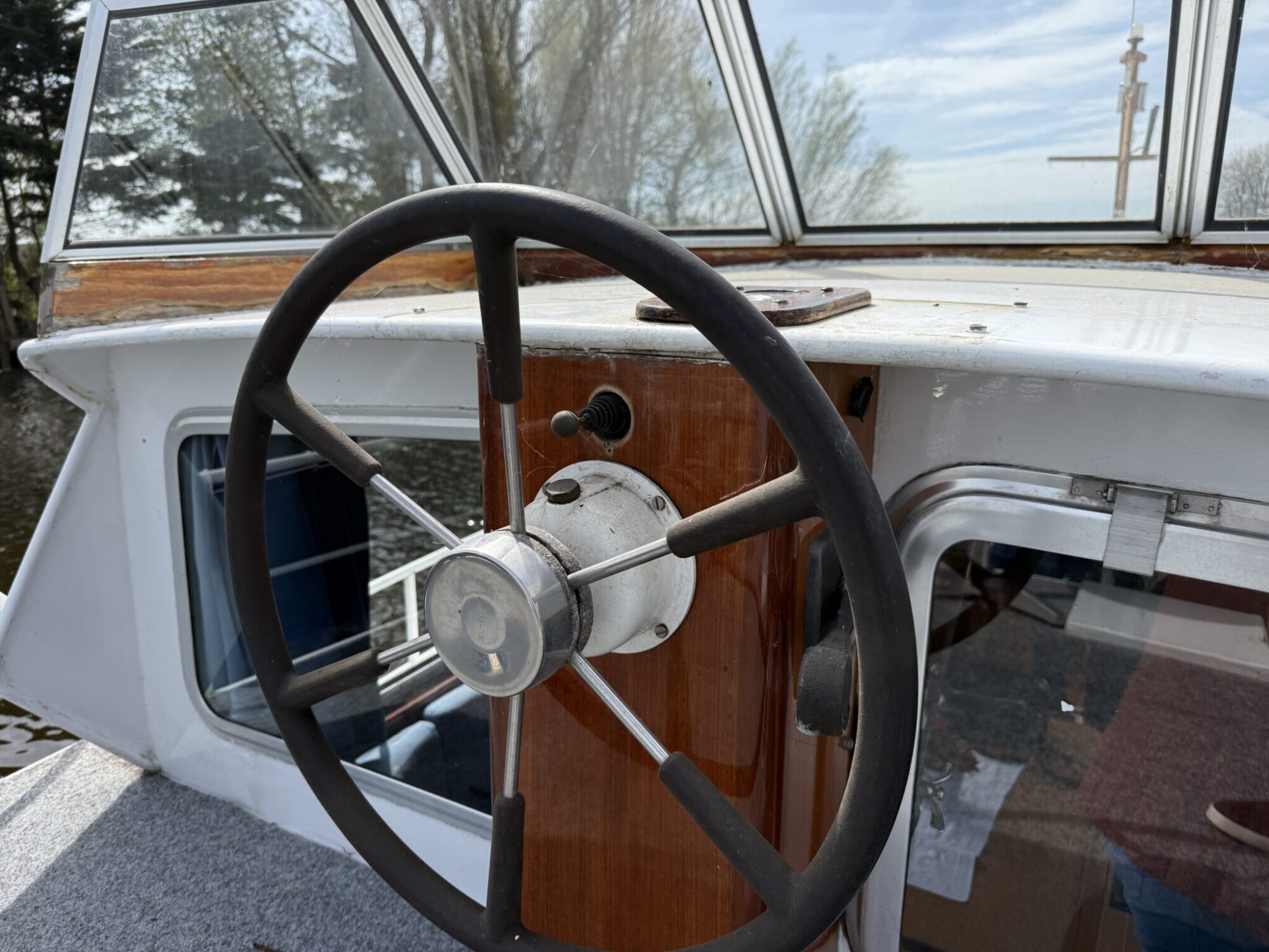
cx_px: 634
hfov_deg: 71.6
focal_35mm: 24
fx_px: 880
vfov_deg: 56.8
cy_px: 476
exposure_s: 1/5319
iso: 100
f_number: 1.78
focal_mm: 6.76
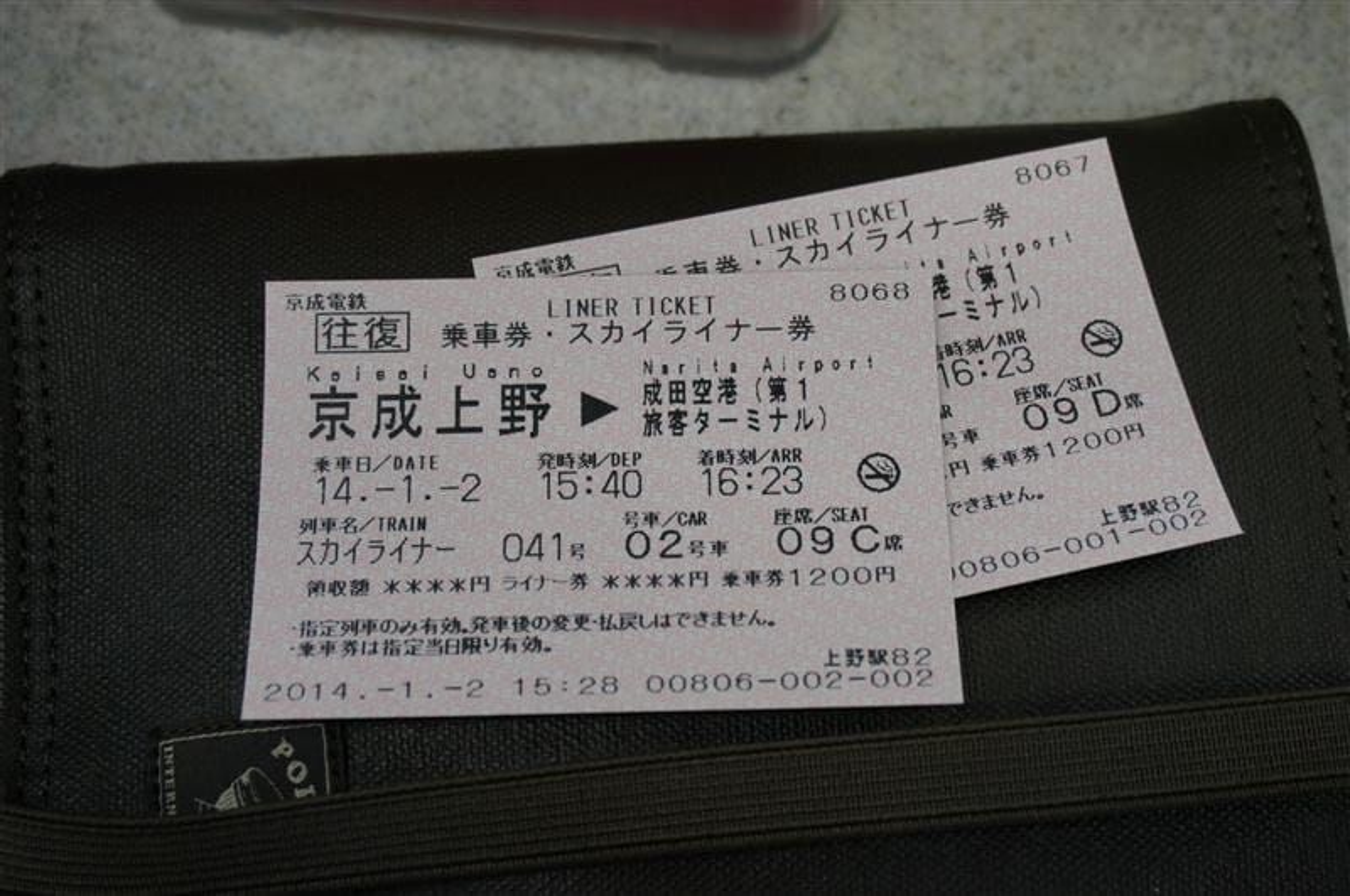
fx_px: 1854
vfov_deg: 27.2
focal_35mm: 50
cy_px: 448
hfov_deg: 40.0
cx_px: 675
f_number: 5
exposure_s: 1/60
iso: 500
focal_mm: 33
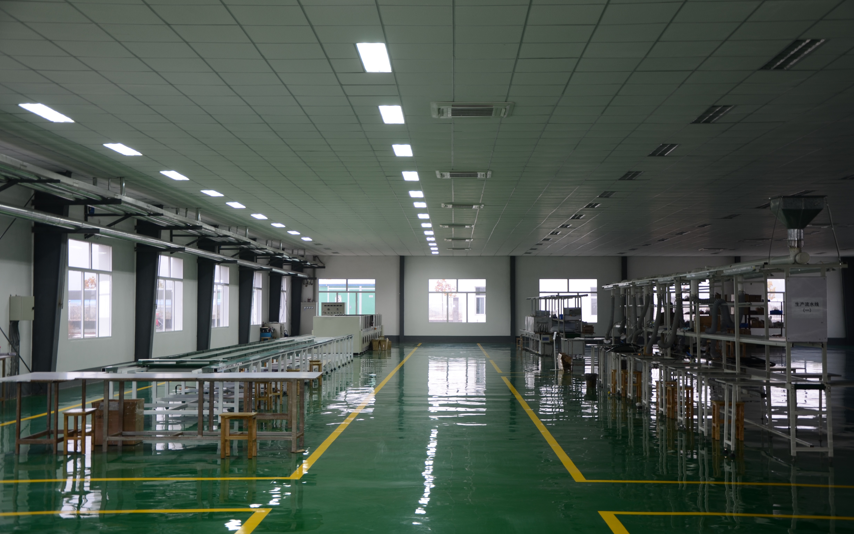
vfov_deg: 28.0
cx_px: 428
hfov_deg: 43.5
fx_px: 1071
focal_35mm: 46
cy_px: 269
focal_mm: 30
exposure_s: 1/5
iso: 100
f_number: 4.2
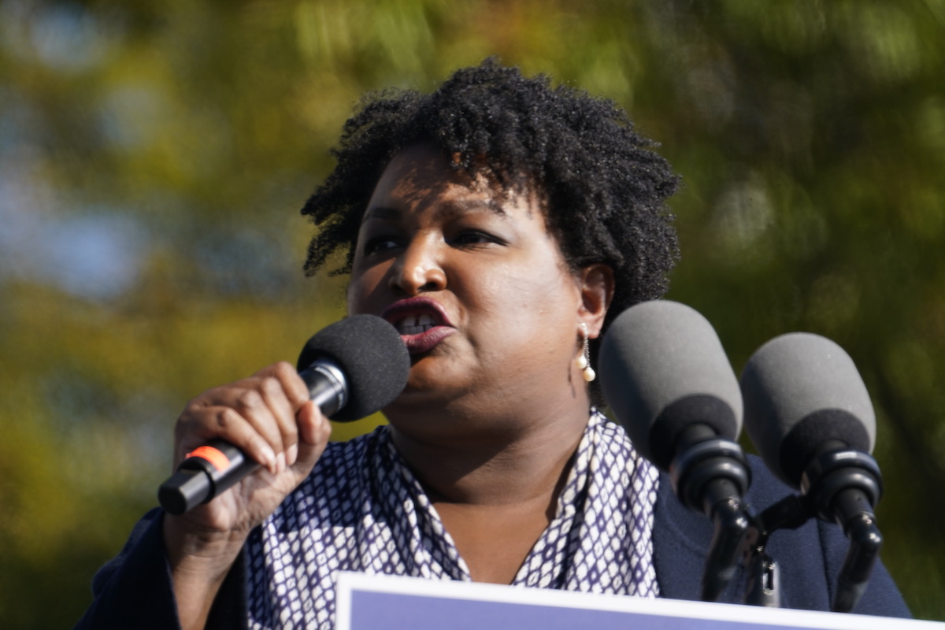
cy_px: 315
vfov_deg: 1.7
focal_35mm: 800
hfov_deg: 2.6
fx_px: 20998
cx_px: 472
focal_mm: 800
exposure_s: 1/320
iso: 250
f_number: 11
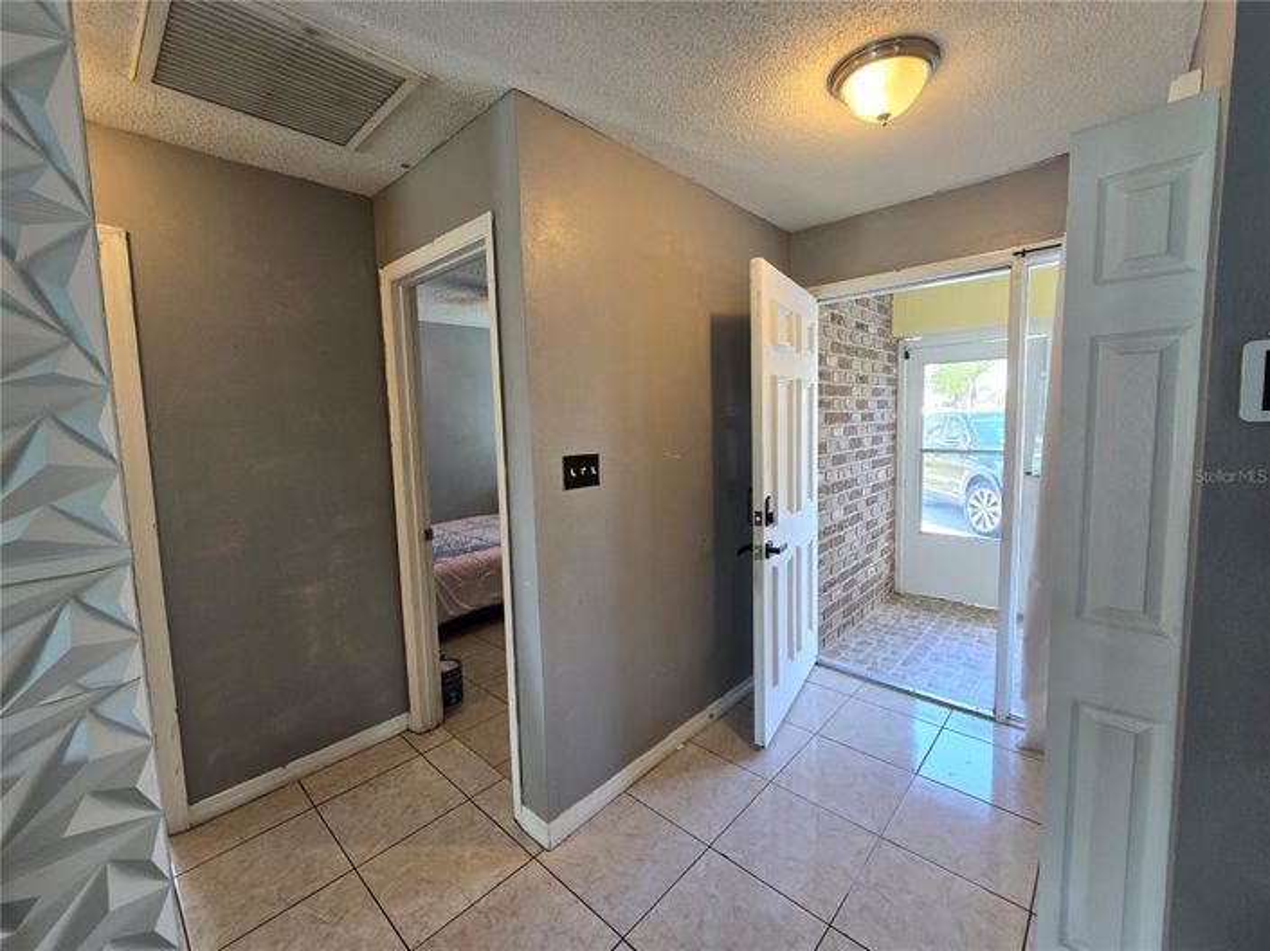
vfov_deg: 89.9
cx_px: 635
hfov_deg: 106.2
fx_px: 477
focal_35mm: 13
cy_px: 476
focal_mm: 2.2
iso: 125
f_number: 2.2
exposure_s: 1/60
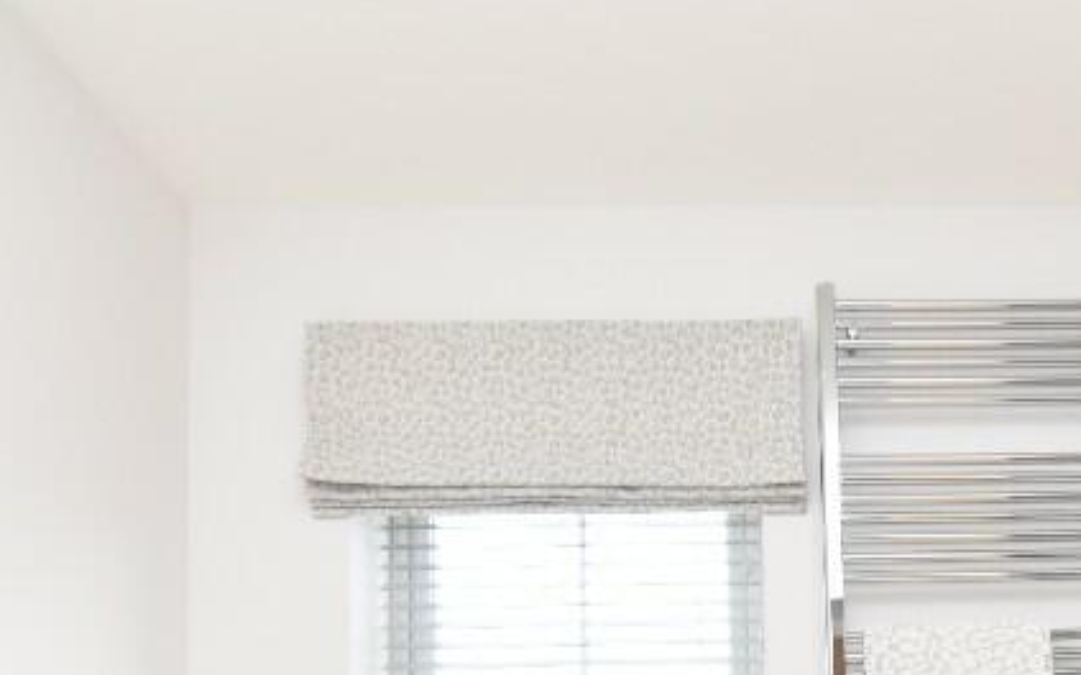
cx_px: 810
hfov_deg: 50.6
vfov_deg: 30.4
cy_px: 763
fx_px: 1090
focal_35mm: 37
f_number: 7.1
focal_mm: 10
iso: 800
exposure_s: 1/60
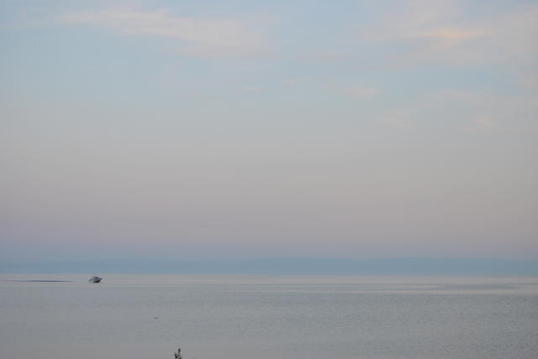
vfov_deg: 18.2
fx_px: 1122
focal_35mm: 75
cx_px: 269
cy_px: 180
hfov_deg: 27.0
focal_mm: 50
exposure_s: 1/80
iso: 200
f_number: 5.6
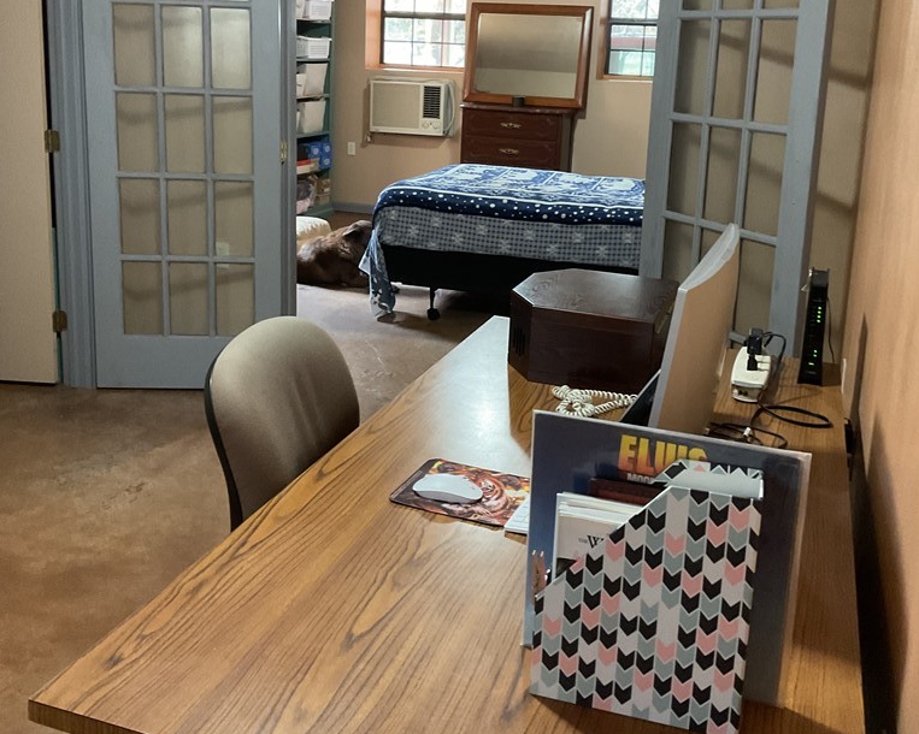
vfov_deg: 38.7
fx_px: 1033
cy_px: 245
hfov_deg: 47.9
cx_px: 461
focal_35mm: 38
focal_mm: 3
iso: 250
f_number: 1.8
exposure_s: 1/30
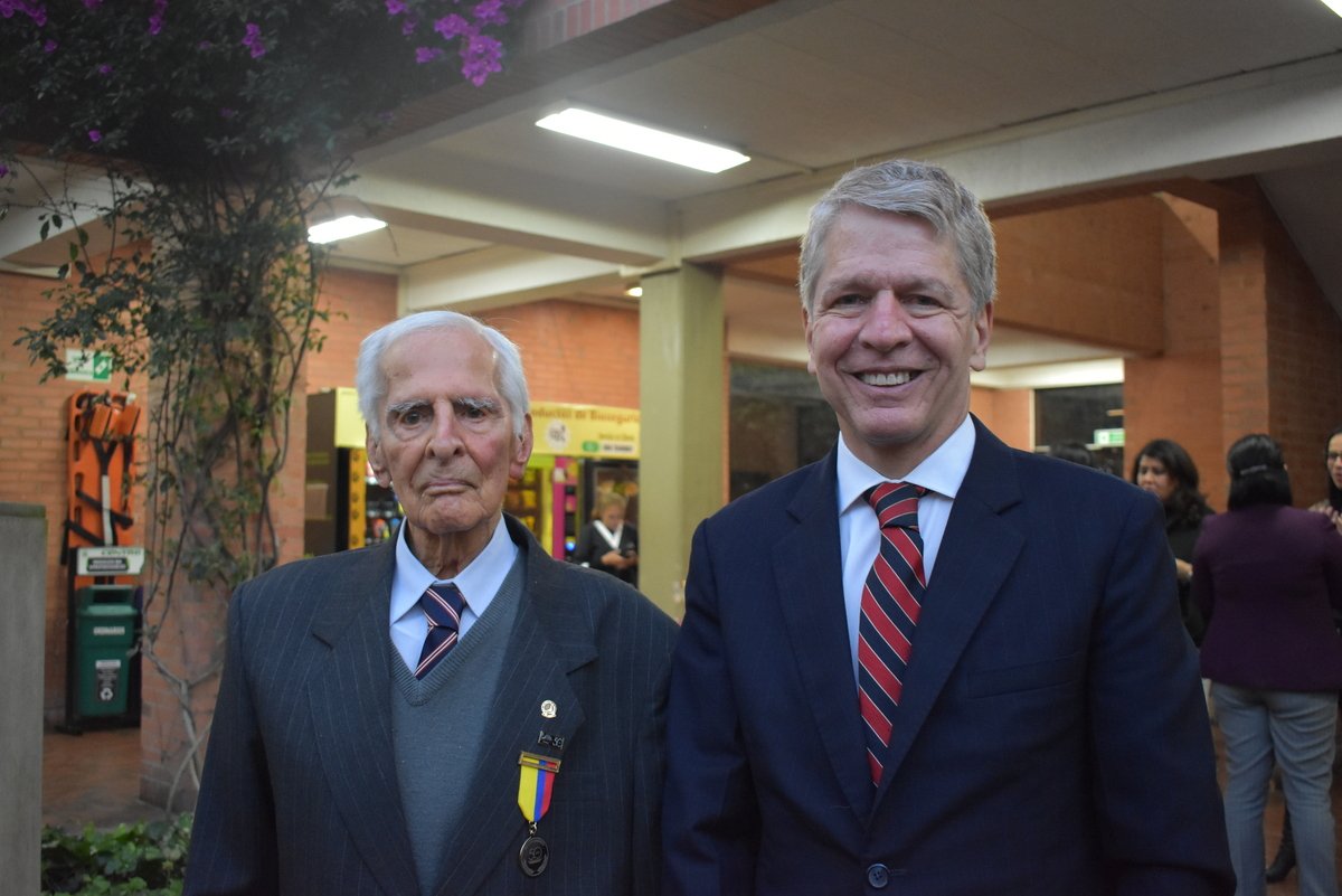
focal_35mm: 36
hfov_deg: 53.1
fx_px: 1342
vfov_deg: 36.9
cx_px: 671
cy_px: 448
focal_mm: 24
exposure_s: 1/60
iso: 2500
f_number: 4
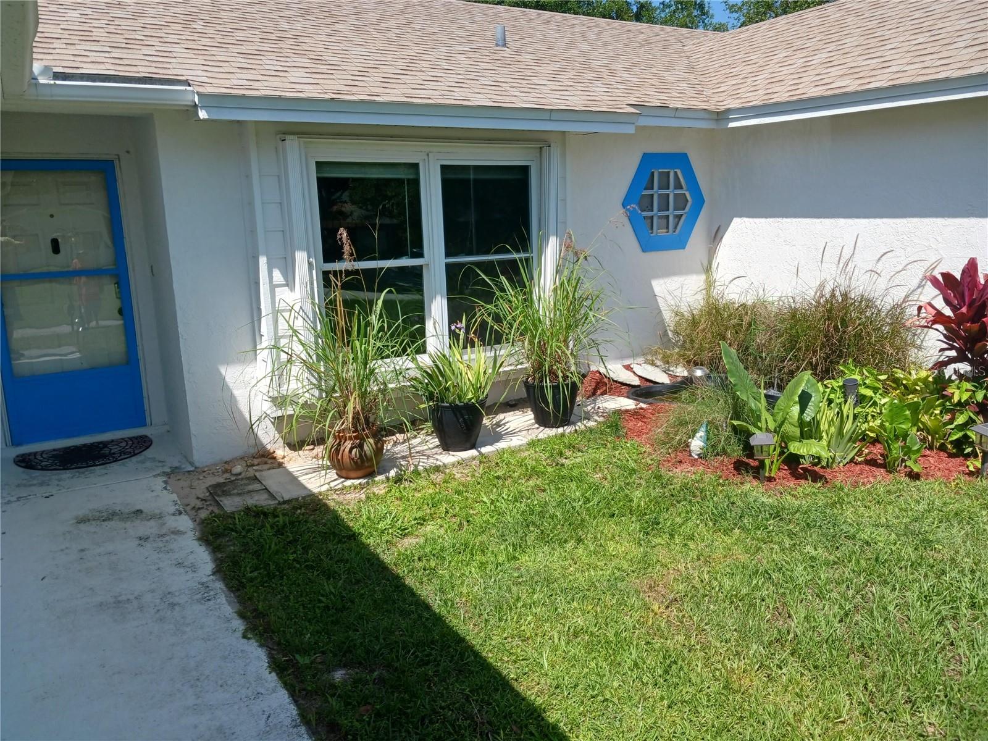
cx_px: 494
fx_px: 771
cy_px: 370
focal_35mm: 27
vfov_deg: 51.4
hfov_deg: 65.3
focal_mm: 4
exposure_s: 1/299
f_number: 1.8
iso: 20
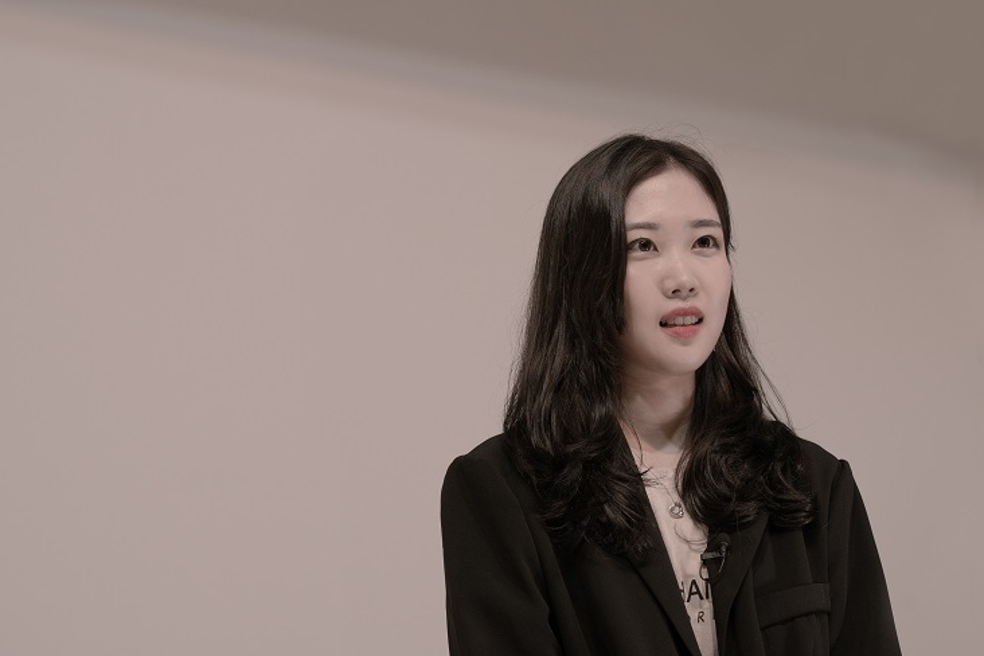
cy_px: 323
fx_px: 2378
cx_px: 434
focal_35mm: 87
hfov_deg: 23.4
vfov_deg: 15.7
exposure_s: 1/125
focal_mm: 75
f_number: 7.1
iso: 1250
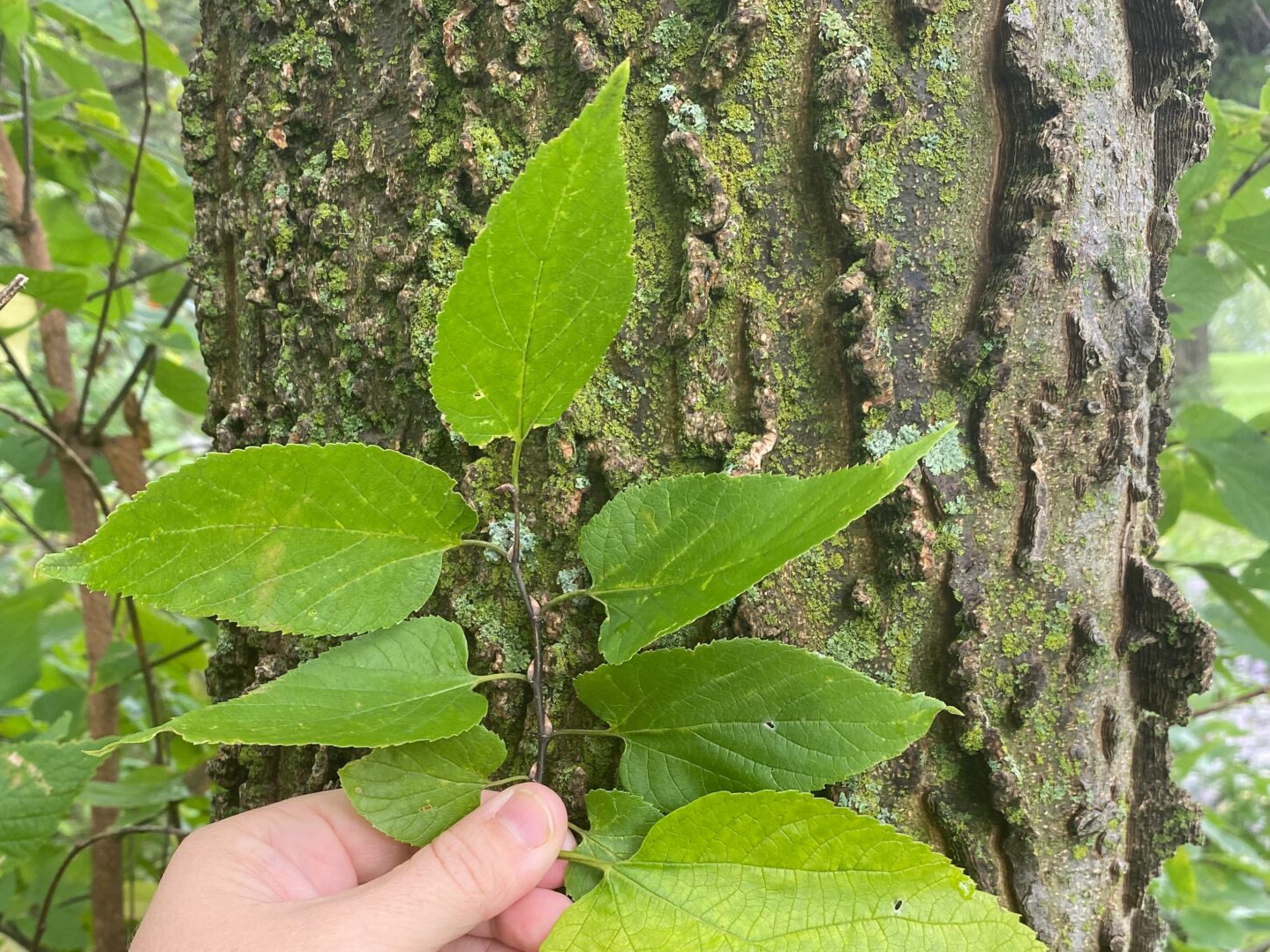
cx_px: 634
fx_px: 1357
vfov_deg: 37.7
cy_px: 718
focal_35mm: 37
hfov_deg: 50.1
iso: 50
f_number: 1.8
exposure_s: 1/121
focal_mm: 4.25
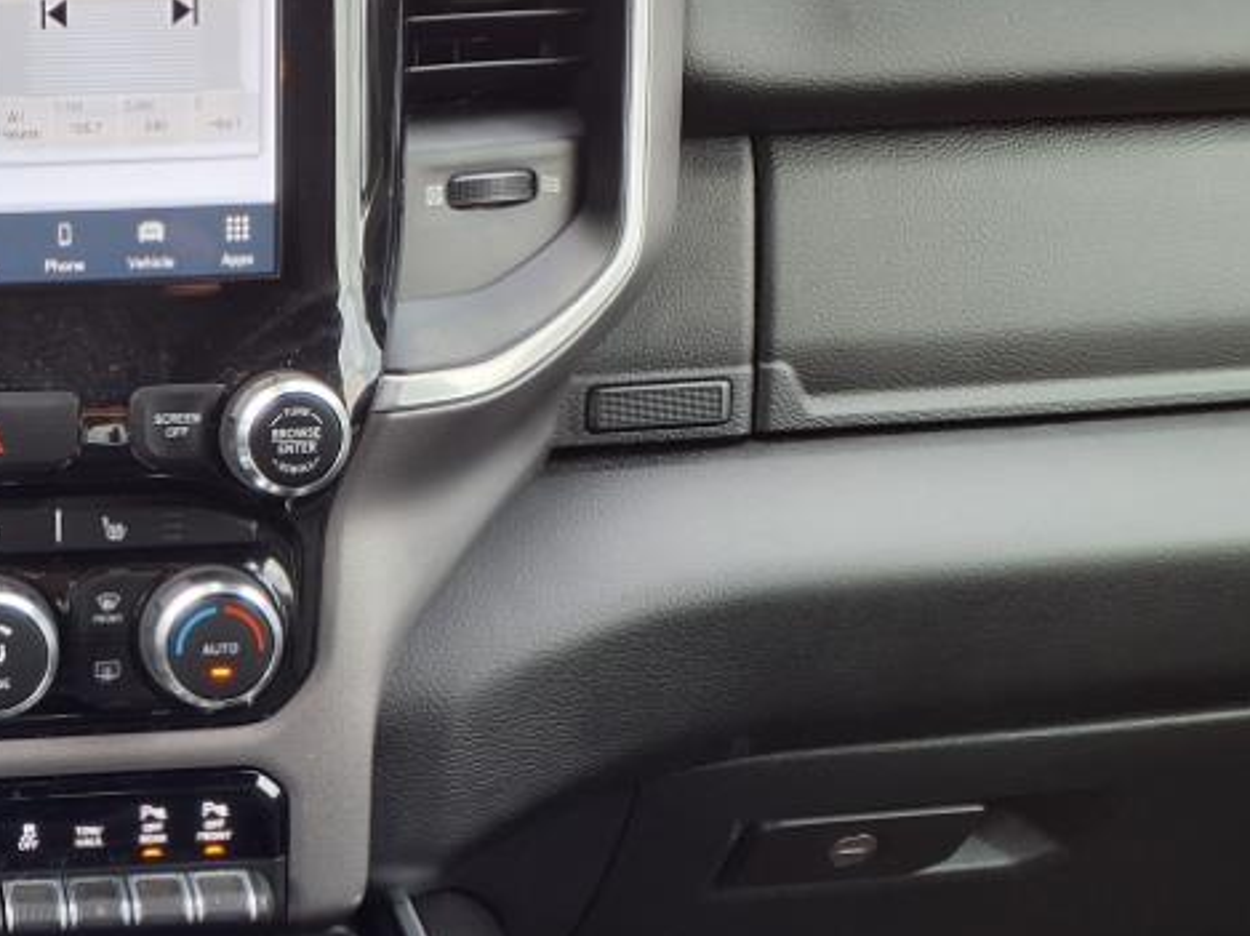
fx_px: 2129
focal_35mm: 59
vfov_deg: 24.4
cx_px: -19
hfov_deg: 30.3
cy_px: 755
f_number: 1.9
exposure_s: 1/40
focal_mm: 3.58
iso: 50
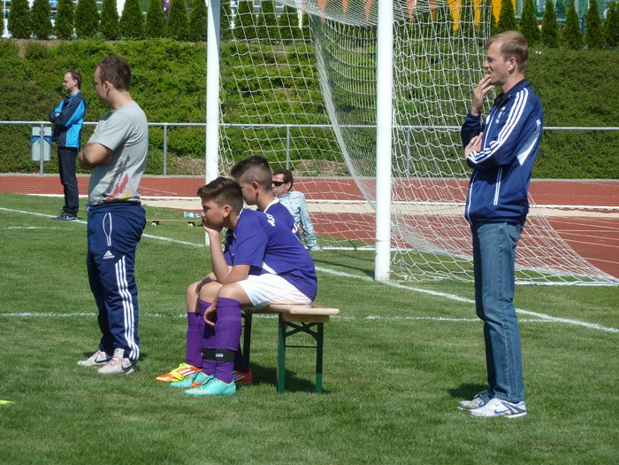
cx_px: 310
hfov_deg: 8.2
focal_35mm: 242
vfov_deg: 6.1
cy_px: 232
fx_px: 4327
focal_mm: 39.7
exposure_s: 1/400
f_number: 5
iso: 80
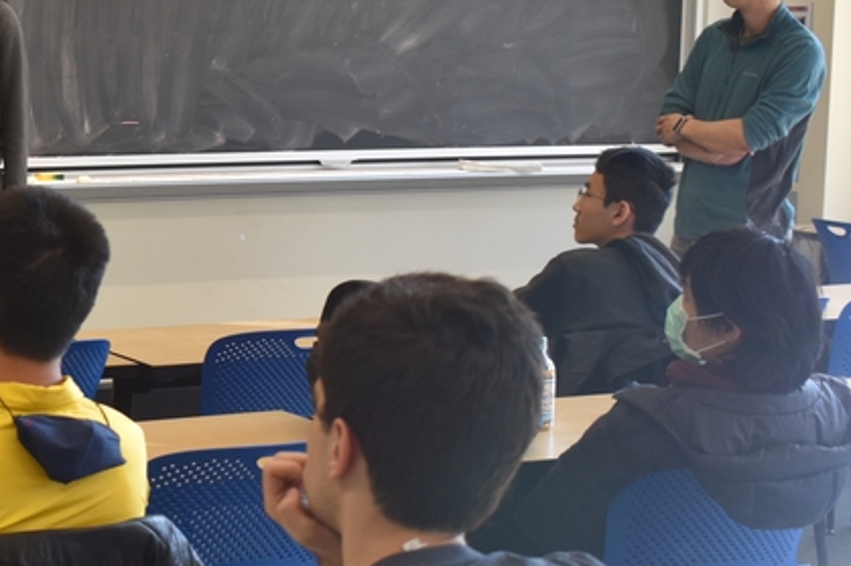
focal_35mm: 87
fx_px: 2057
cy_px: 294
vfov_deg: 15.7
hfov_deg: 22.3
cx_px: -37
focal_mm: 27
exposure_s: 1/60
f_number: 5
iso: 400
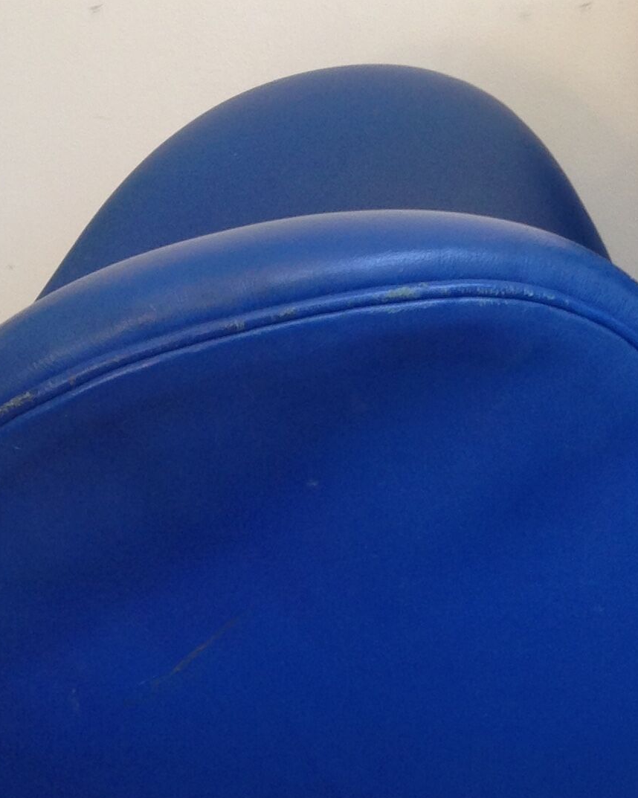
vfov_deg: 19.5
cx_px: 510
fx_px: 2314
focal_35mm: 98
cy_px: 544
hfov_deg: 15.6
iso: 50
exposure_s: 1/24
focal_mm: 4.12
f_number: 2.4
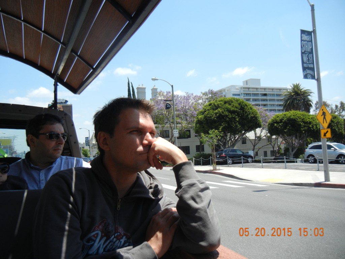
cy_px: 130
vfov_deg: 46.8
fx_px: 299
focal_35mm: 30
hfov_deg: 60.0
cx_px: 172
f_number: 7
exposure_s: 1/262
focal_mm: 5.4
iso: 160
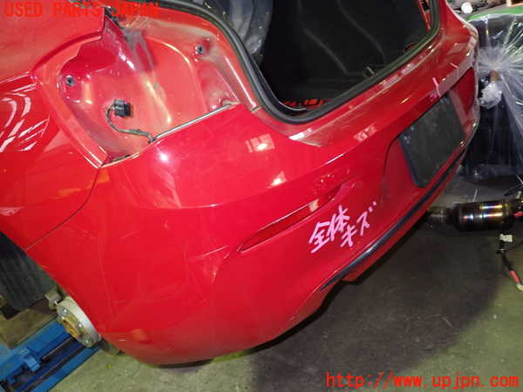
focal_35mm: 30
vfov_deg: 46.8
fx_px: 453
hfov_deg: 60.0
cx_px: 262
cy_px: 196
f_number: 2.3
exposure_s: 1/30
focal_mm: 5.4
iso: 400
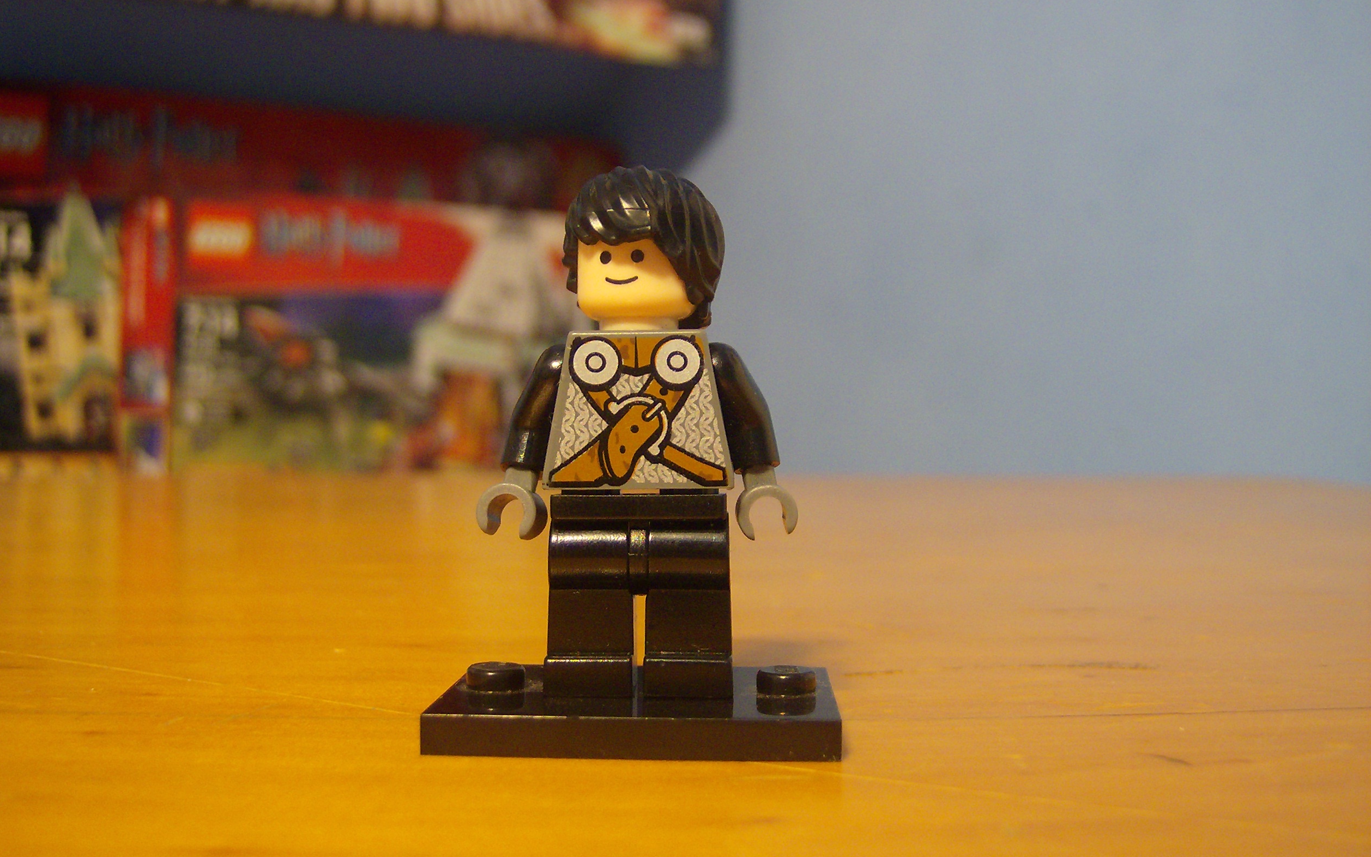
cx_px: 671
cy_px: 361
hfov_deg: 50.4
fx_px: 1457
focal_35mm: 39
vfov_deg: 32.7
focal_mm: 6
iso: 200
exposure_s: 1/4.34
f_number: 2.8
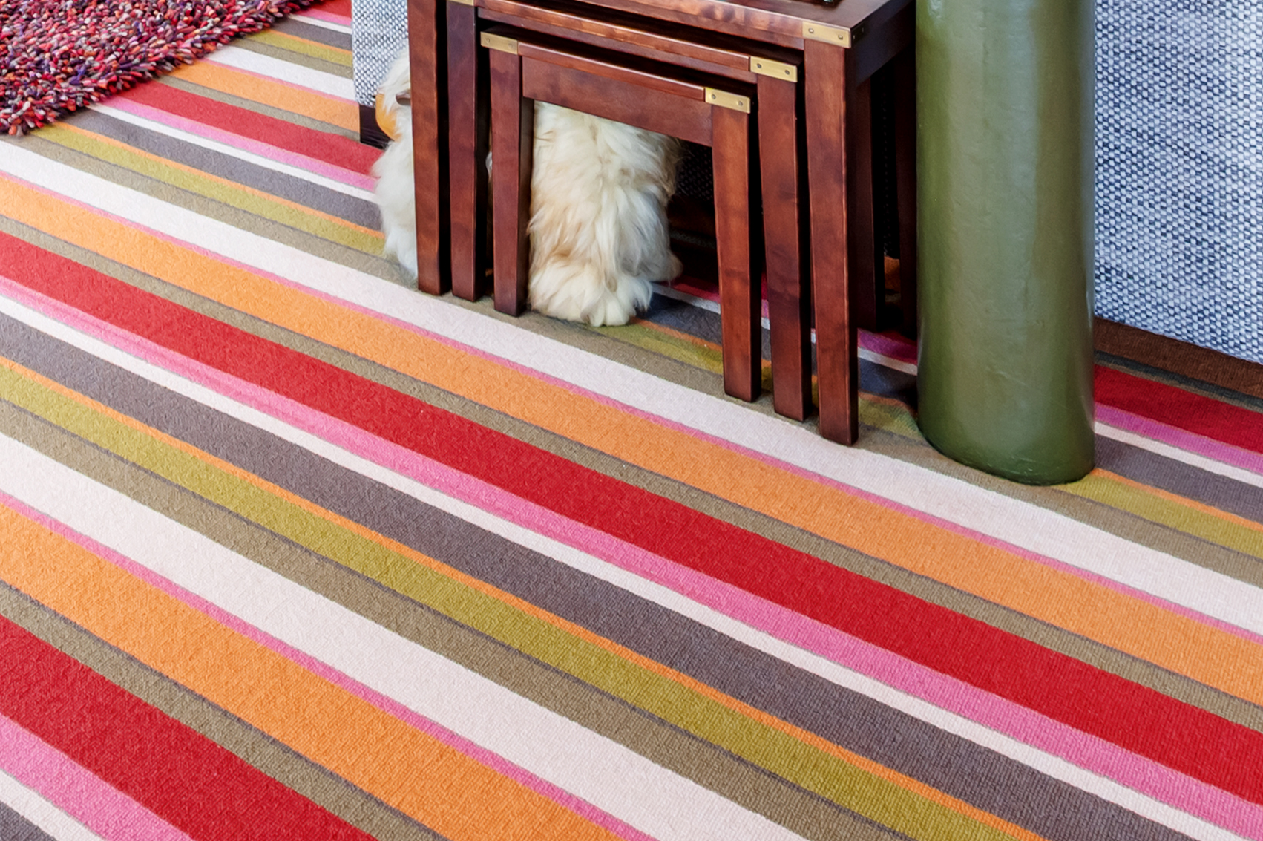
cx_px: -152
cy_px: -560
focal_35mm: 49
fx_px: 1718
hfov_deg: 34.4
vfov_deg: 21.1
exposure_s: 1/4
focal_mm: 14
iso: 400
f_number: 9
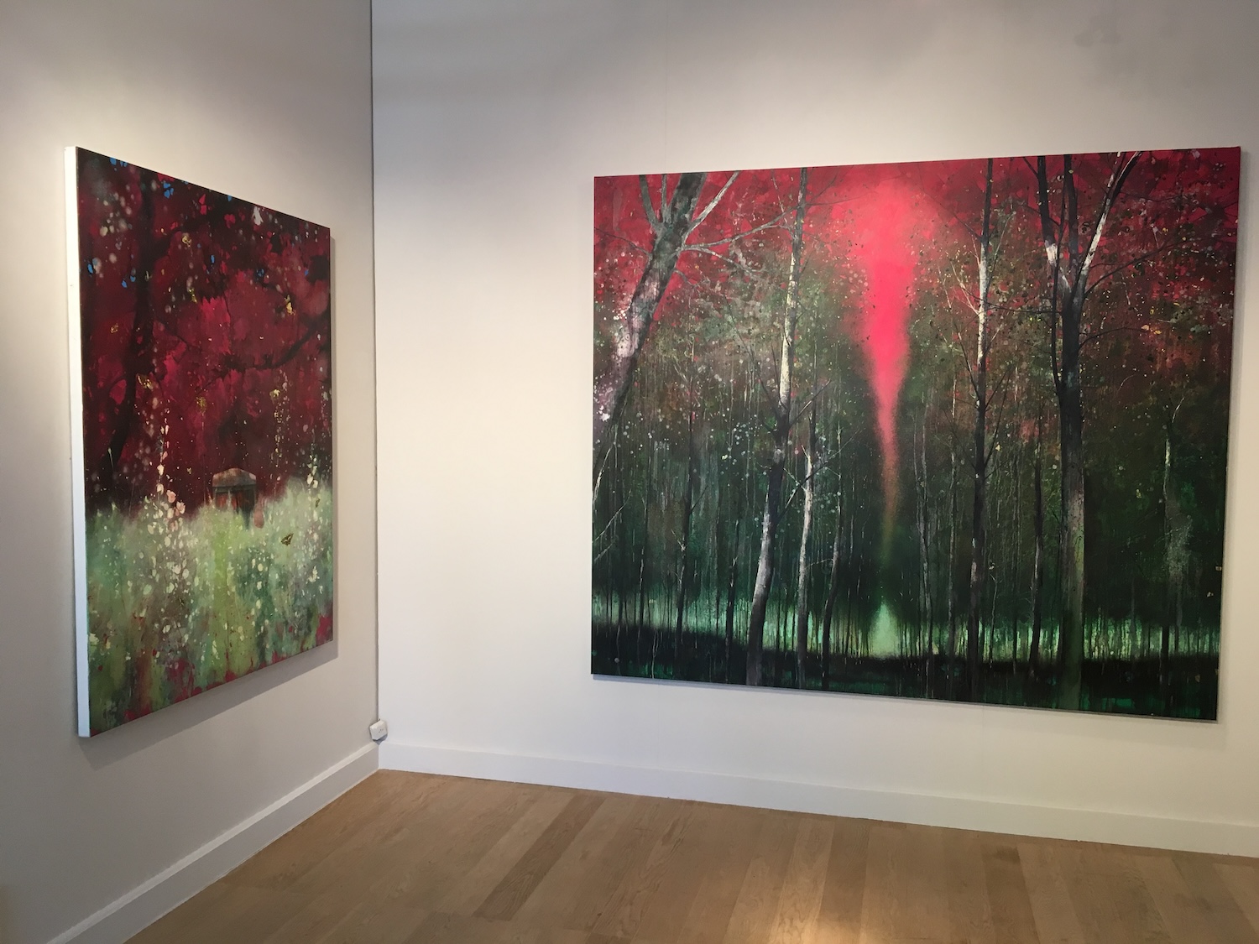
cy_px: 472
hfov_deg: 61.7
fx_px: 1055
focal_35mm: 29
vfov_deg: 48.2
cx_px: 630
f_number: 2.2
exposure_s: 1/30
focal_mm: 4.15
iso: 64
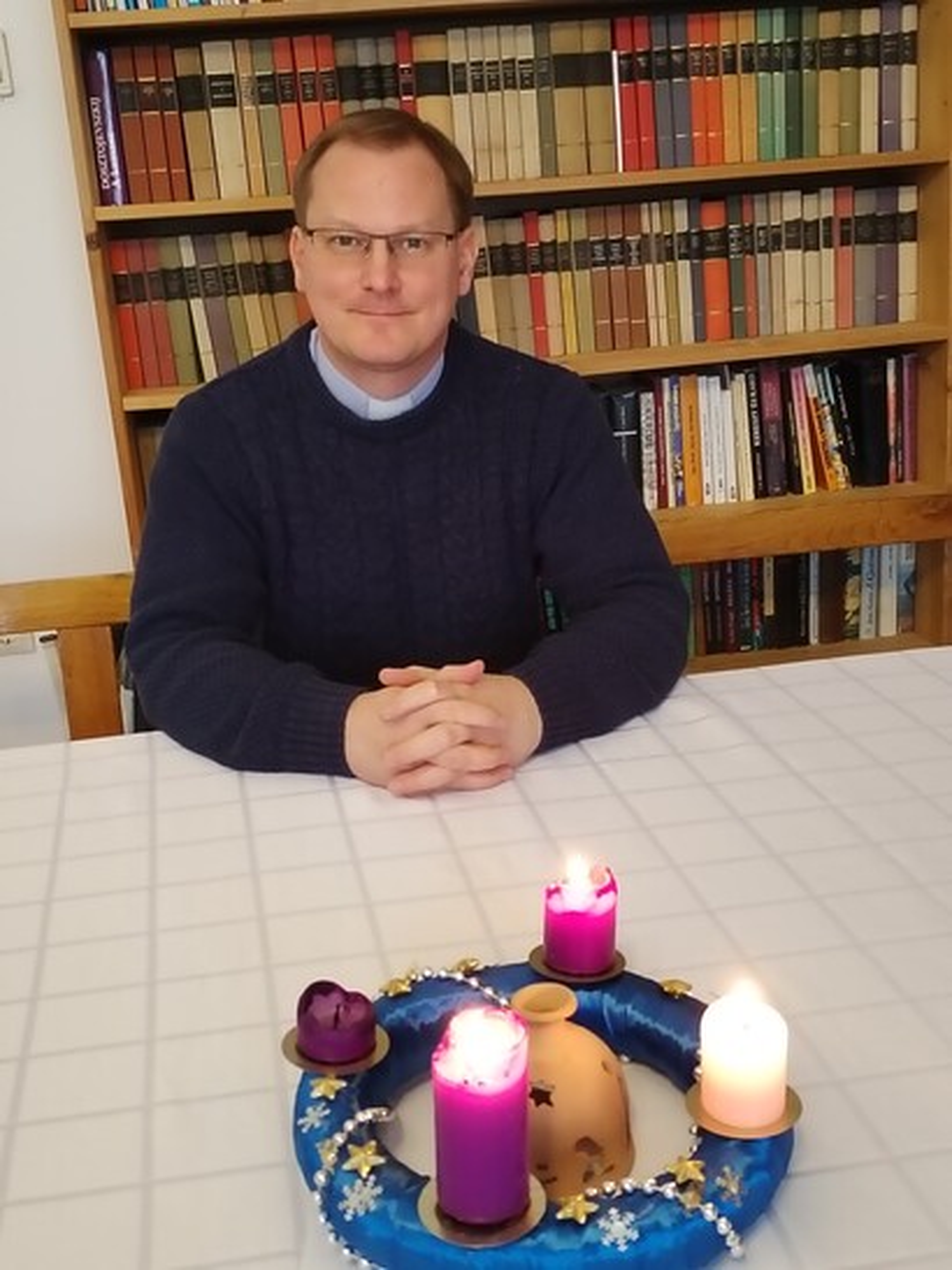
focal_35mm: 41
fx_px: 1504
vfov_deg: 45.8
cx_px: 476
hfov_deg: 35.1
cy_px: 635
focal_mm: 4.75
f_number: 1.8
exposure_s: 1/24
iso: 1213
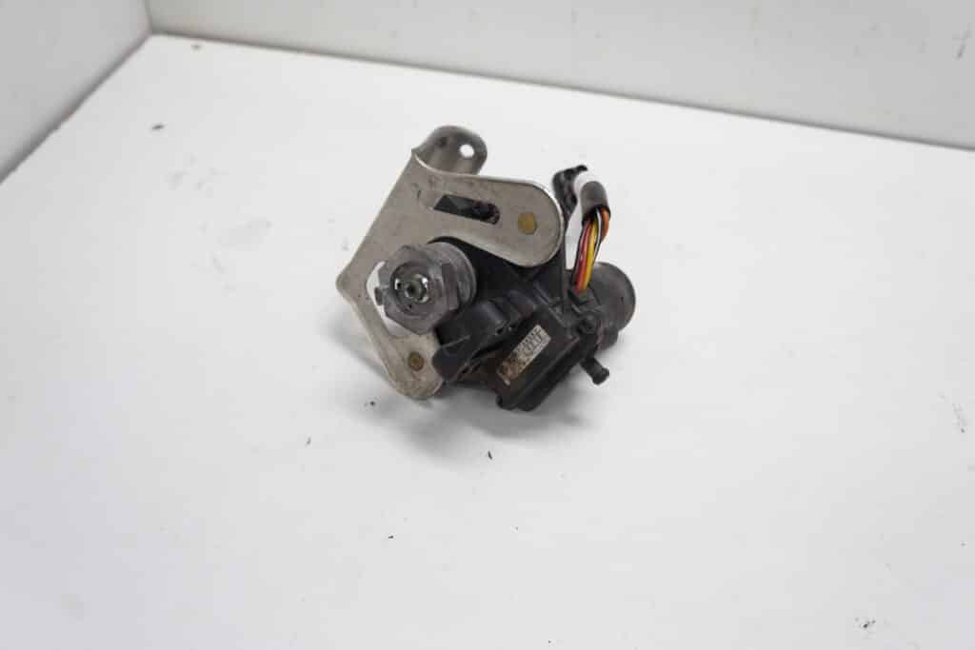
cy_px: 325
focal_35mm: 30
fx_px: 813
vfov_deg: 43.6
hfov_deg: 61.9
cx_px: 488
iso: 250
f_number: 5
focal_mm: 20
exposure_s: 1/60
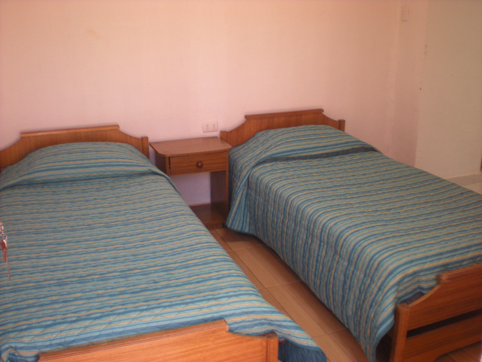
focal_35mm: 38
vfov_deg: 37.7
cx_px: 241
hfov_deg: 49.0
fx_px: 529
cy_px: 181
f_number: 3.1
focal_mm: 6.3
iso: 129
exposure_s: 1/63.3
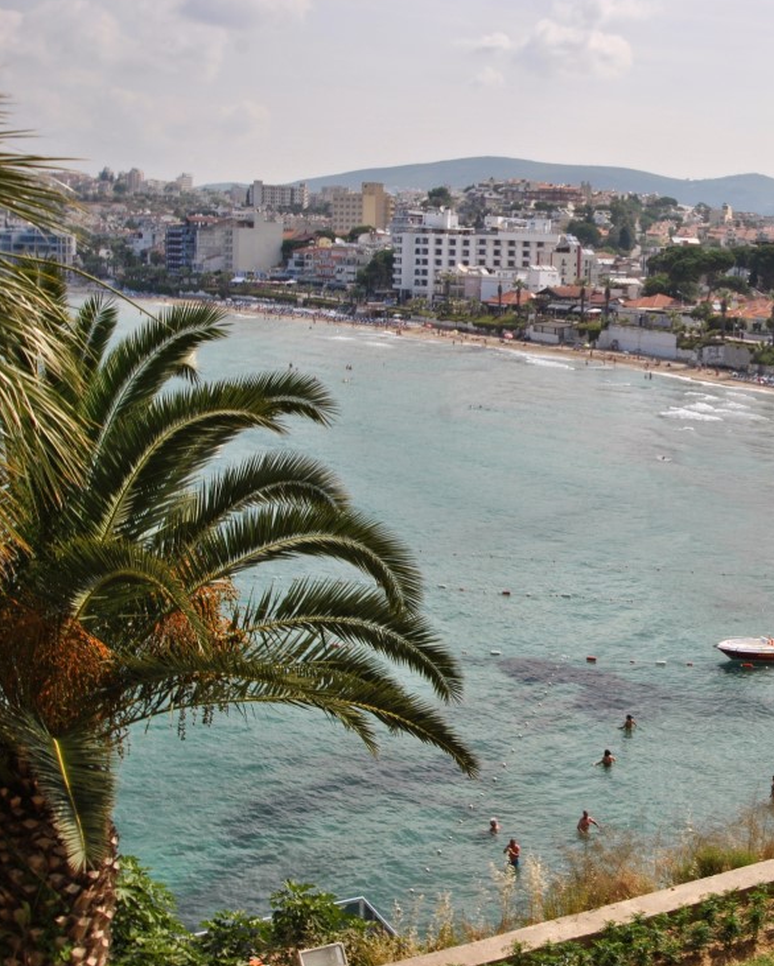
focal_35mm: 53
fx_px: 1517
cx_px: 754
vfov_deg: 35.3
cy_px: 466
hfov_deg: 27.2
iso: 100
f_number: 9
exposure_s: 1/320
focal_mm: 24
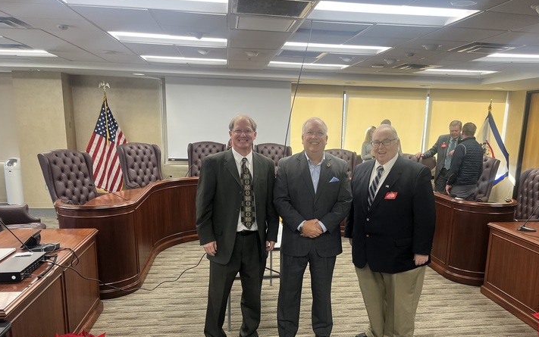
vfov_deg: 40.2
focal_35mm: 31
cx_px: 295
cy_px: 223
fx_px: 456
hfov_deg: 61.1
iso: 80
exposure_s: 1/120
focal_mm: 5.1
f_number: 1.6
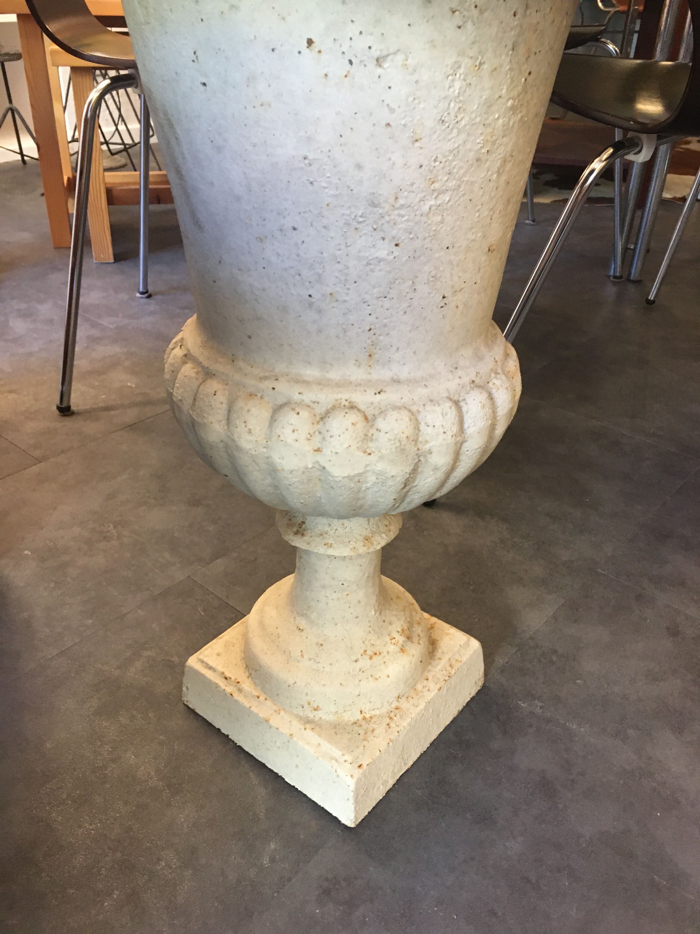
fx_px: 782
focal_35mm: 29
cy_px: 467
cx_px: 350
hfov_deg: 48.2
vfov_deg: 61.7
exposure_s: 1/25
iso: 200
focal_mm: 4.15
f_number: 2.2
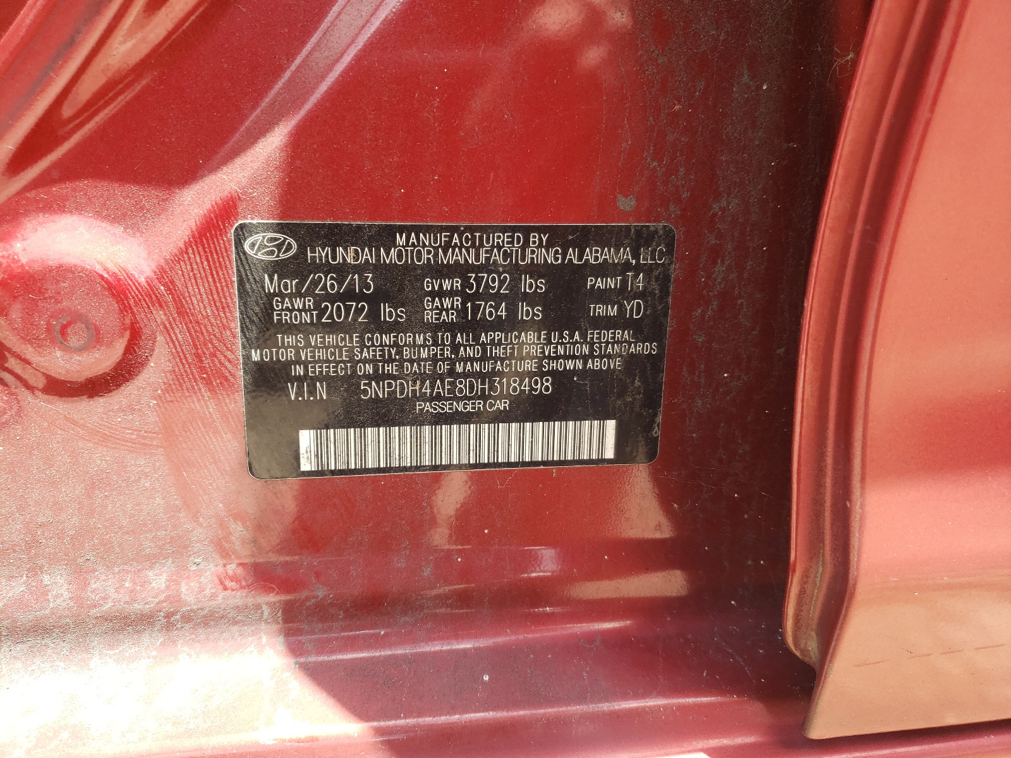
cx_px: 506
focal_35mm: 26
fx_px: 759
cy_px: 379
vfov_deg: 53.1
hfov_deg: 67.3
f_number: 1.5
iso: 50
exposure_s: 1/333
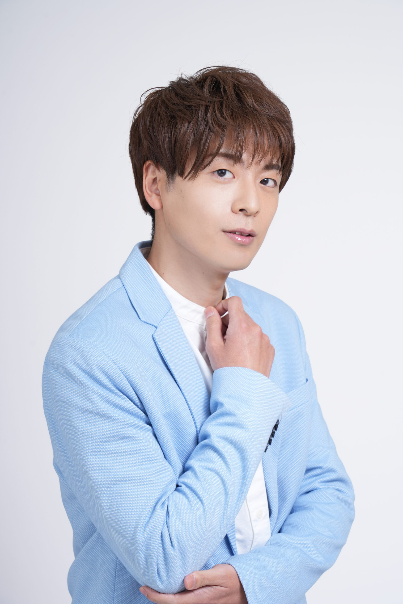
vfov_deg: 21.2
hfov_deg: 14.3
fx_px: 1612
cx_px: 202
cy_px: 302
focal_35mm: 96
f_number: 9
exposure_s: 1/160
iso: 400
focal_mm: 96
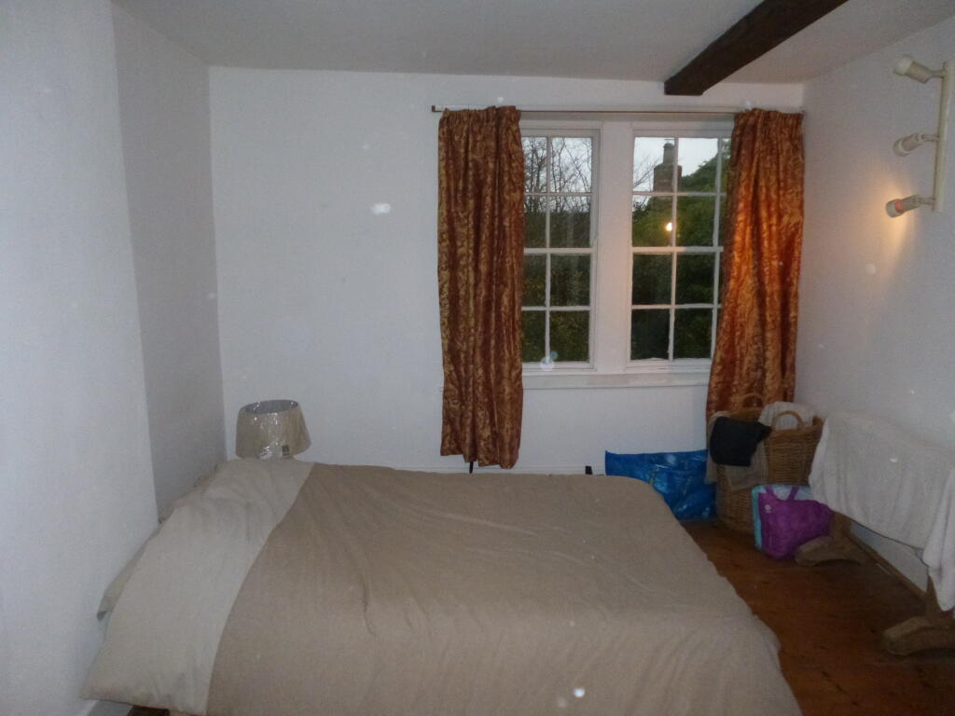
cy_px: 358
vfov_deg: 54.9
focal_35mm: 25
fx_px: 690
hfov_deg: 69.4
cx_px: 478
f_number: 2.8
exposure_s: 1/250
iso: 800
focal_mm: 4.3
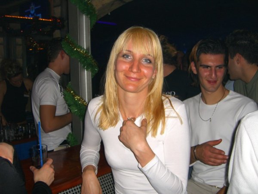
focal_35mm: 38
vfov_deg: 37.7
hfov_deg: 49.0
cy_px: 97
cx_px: 129
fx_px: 283
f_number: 2.8
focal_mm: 7.9
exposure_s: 1/60
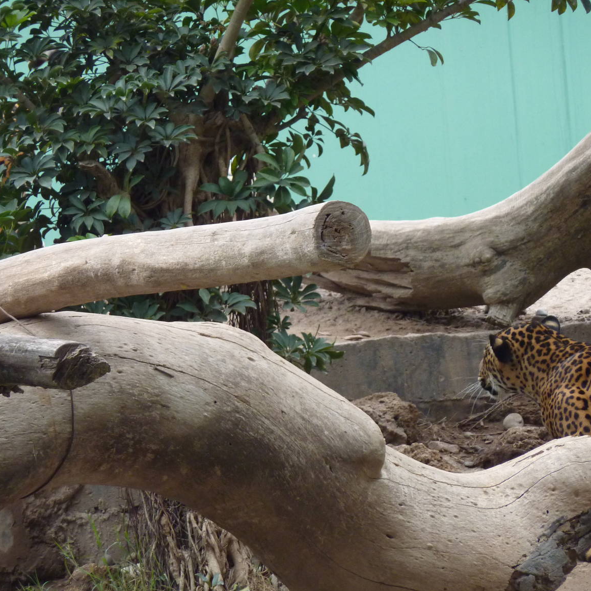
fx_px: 5698
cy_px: 303
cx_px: 315
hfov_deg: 5.9
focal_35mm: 295
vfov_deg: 5.9
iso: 250
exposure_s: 1/100
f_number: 4.7
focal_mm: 39.7
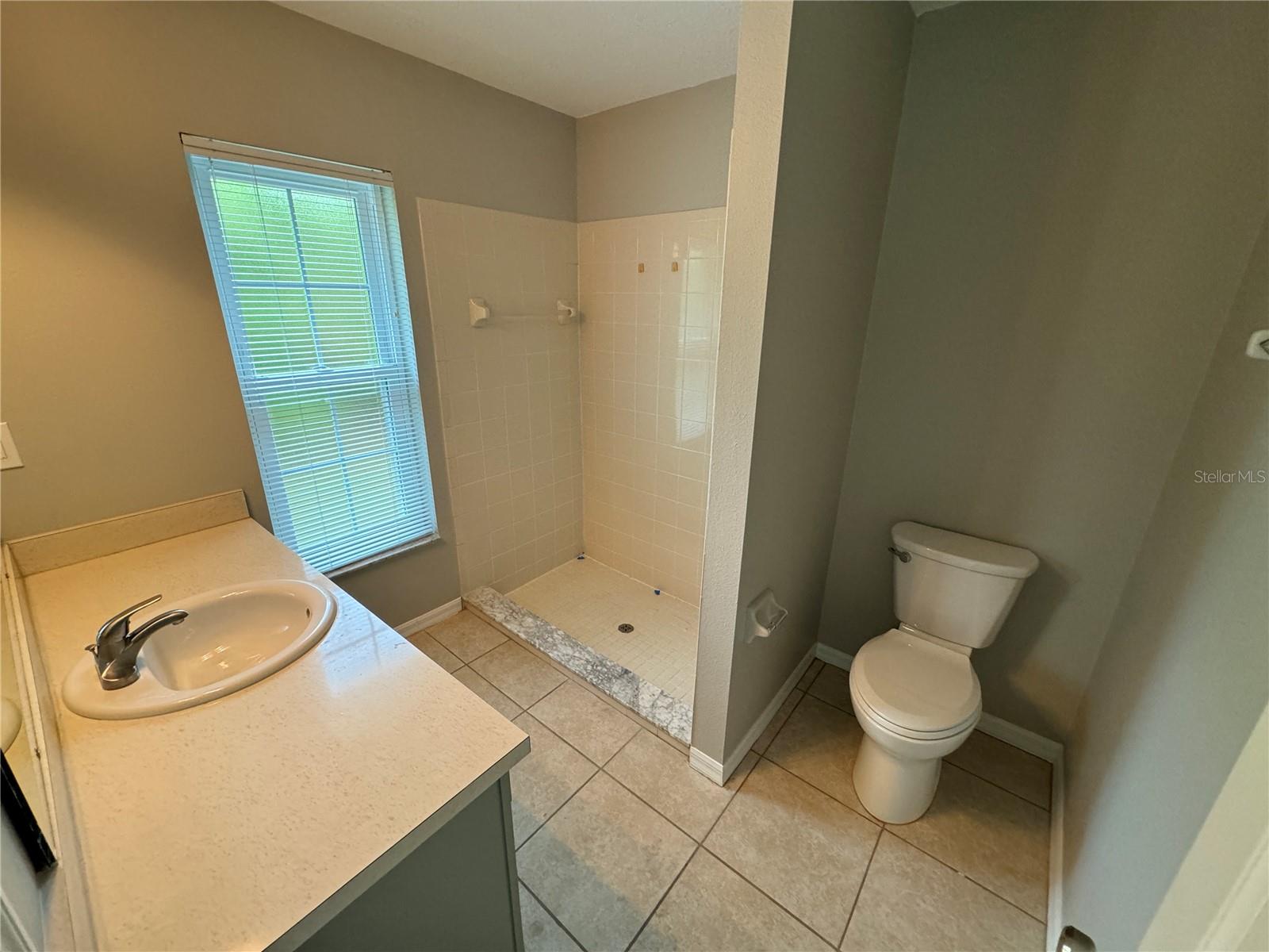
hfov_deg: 102.1
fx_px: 513
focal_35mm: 14
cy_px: 476
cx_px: 634
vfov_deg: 85.7
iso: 320
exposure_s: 1/120
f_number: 2.2
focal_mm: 2.22
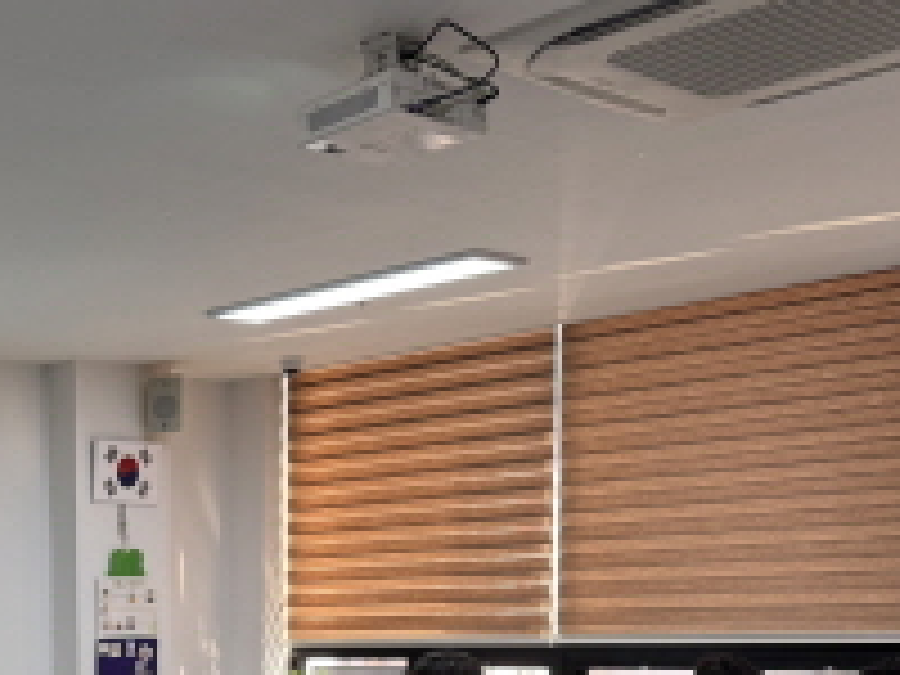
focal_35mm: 60
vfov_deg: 22.6
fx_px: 1560
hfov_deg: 29.5
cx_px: -50
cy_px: 790
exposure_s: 1/120
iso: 80
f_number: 1.78
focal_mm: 6.76
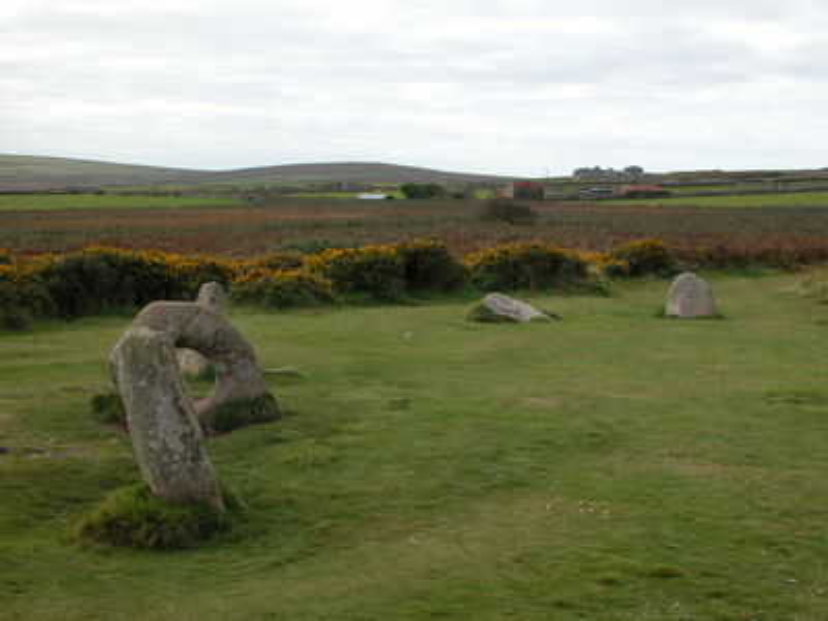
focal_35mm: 50
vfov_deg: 29.1
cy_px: 310
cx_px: 414
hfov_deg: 38.2
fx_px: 1196
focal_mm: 12.7
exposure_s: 1/217
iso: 100
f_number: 6
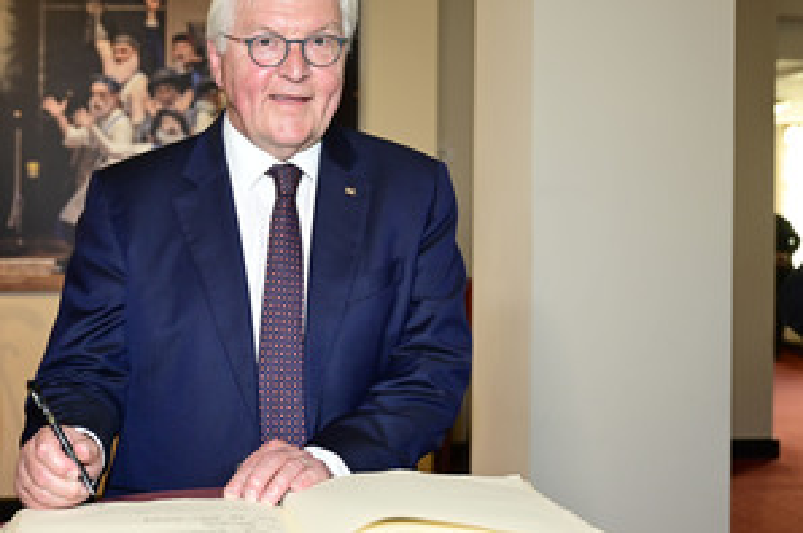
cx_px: 198
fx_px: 1114
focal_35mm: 50
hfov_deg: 38.6
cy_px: 272
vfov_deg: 26.9
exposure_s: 1/200
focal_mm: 33
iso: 1000
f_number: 3.2
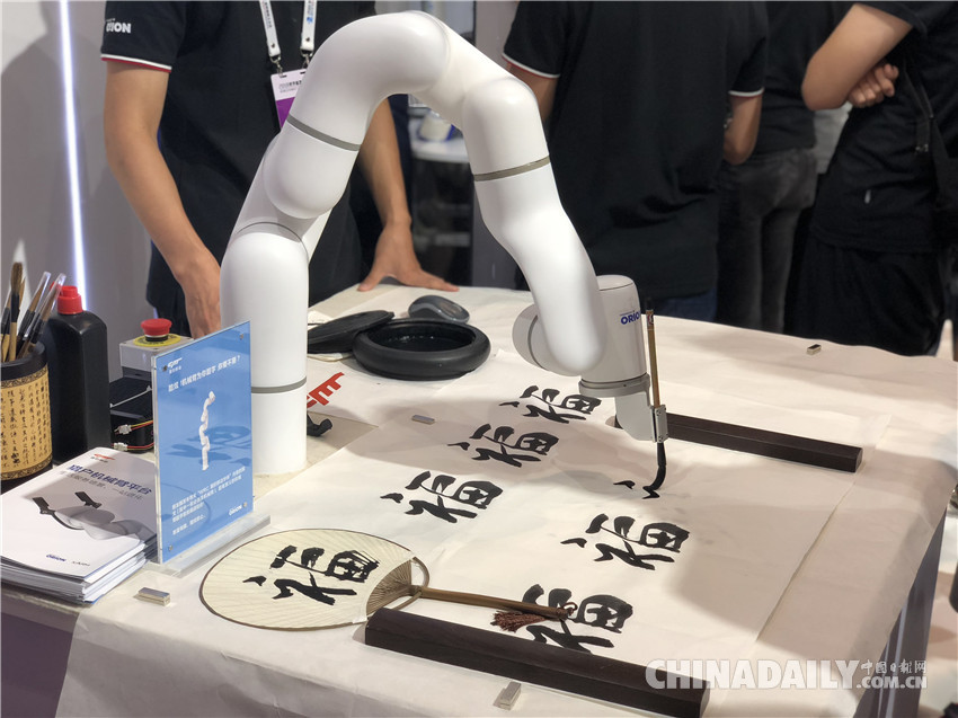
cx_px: 479
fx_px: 1439
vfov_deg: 28.0
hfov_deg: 36.8
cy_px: 359
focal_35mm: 52
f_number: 2.4
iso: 32
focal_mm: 6
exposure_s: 1/50
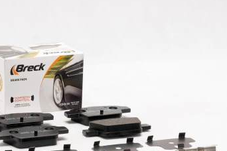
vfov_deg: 8.7
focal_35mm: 158
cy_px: 118
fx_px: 996
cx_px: 102
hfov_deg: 13.0
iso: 100
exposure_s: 1/200
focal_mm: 60
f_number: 11
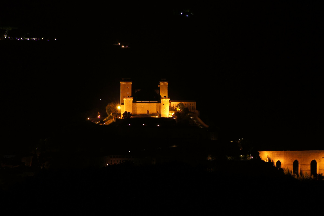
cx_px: 162
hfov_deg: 7.6
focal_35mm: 270
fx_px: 2427
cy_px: 108
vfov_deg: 5.1
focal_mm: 180
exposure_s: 1/1.25
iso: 400
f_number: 5.6
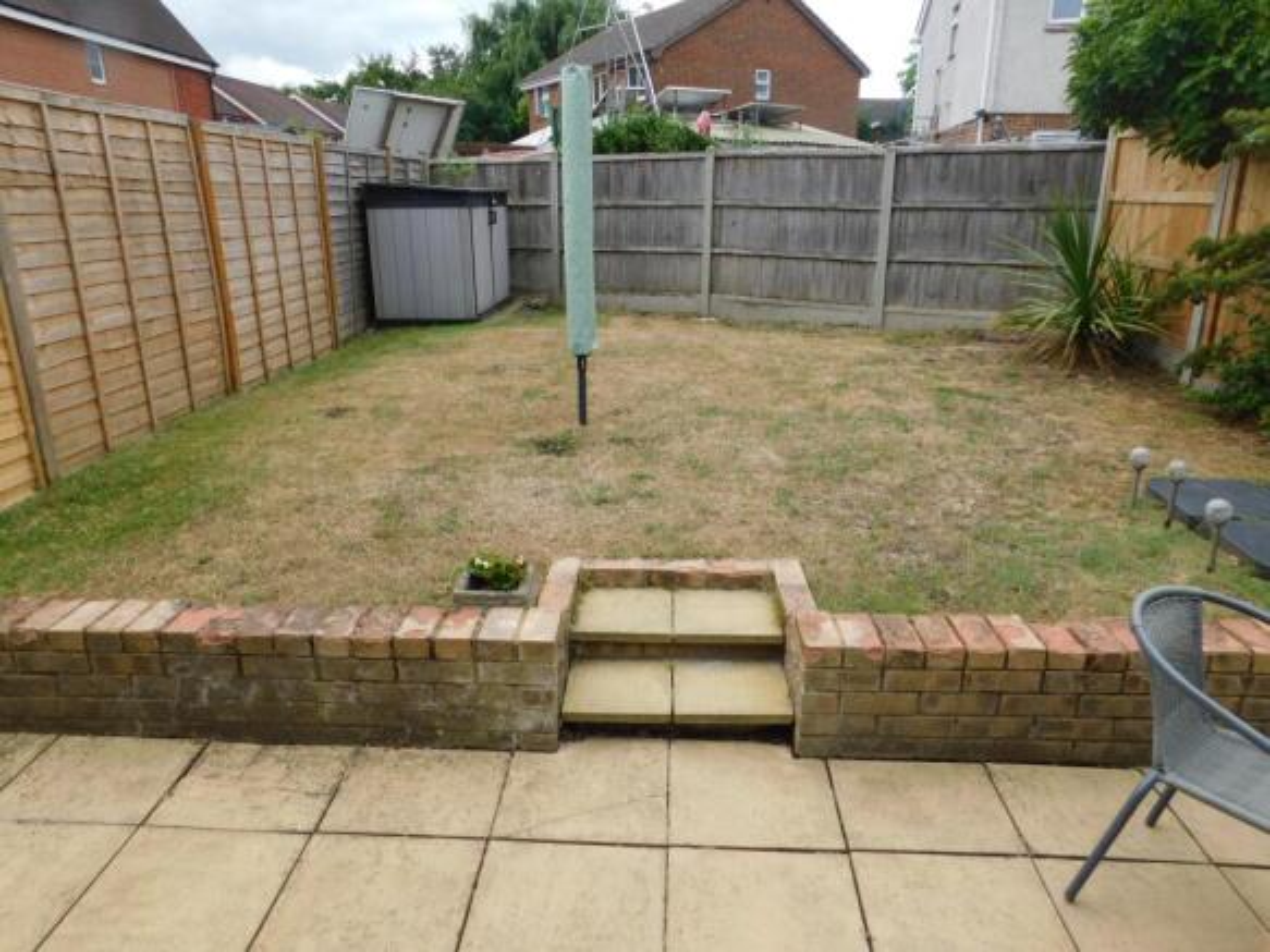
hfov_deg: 71.6
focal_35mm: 24
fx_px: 880
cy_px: 476
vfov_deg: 56.8
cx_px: 635
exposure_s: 1/800
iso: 125
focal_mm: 4.1
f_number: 3
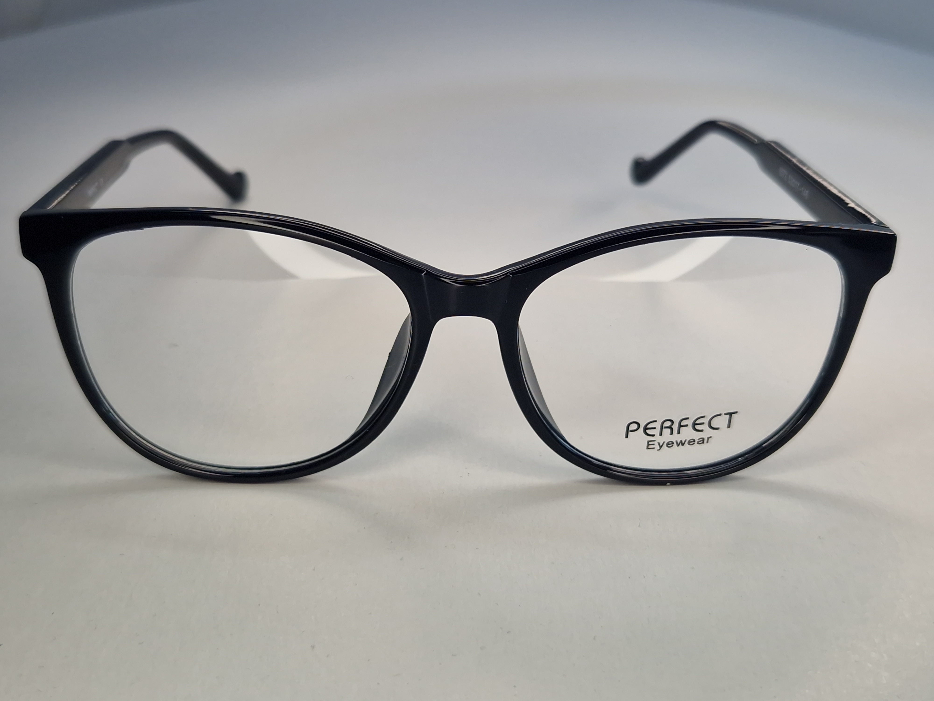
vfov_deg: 58.9
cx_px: 467
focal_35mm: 23
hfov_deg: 73.9
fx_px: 621
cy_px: 350
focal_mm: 5.4
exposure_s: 1/186
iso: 50
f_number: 1.8
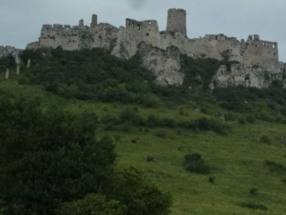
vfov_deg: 12.6
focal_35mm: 118
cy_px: 98
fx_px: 975
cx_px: 211
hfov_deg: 16.6
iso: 160
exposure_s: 1/640
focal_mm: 12.7
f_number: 4.7
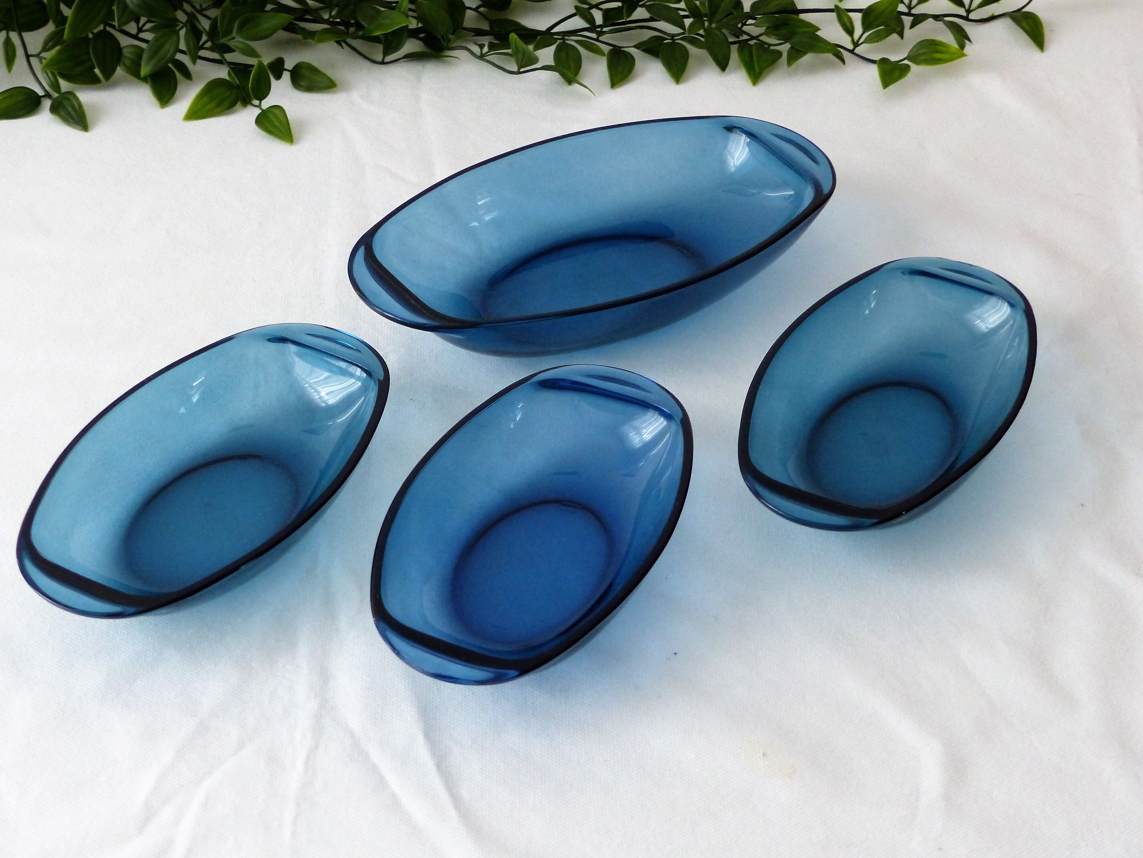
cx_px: 572
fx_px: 2741
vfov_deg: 17.8
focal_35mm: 83
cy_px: 429
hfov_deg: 23.6
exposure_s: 1/50
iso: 400
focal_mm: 14
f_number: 2.8
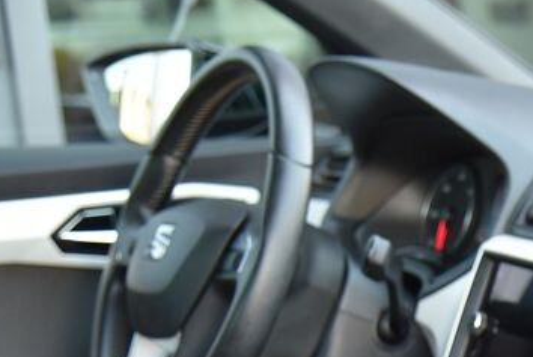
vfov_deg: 10.1
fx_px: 1972
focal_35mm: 133
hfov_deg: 14.5
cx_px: 753
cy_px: 497
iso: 500
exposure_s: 1/50
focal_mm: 46
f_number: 4
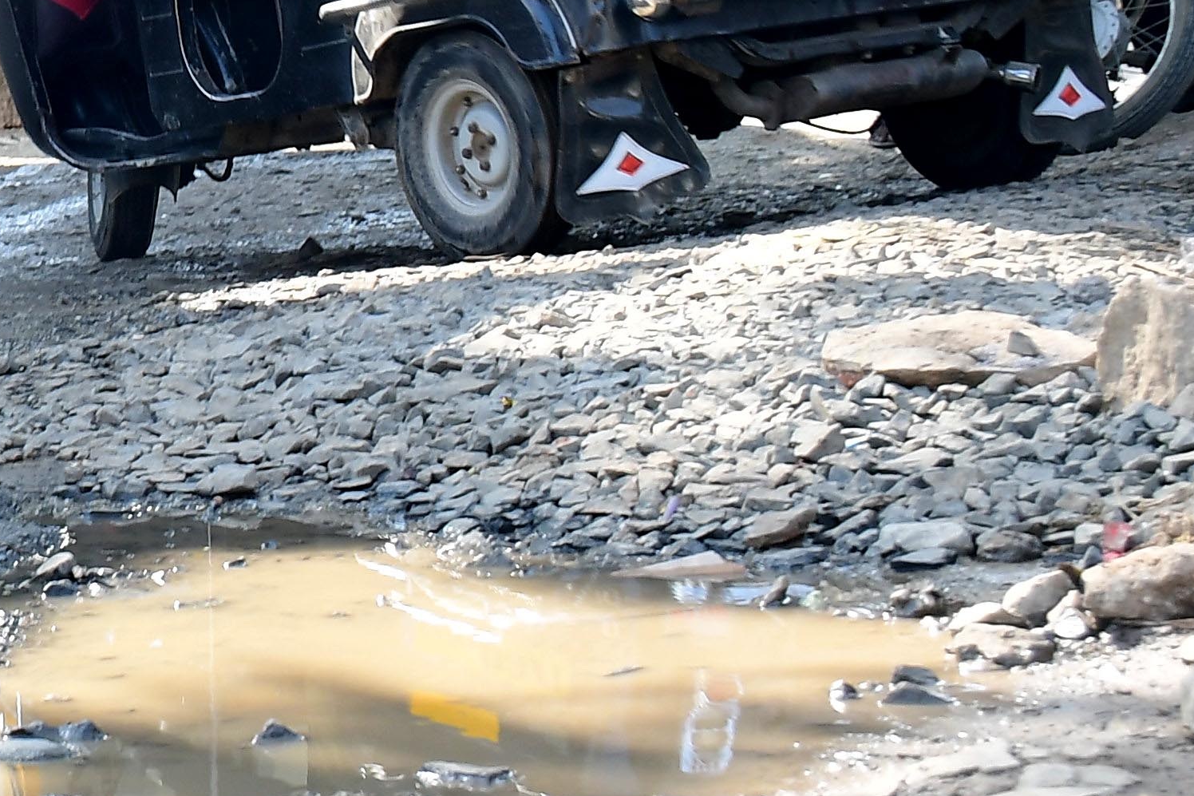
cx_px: -510
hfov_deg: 14.4
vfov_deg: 10.0
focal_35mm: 134
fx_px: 4444
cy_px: -319
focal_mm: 24
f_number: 6.3
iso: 200
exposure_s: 1/125
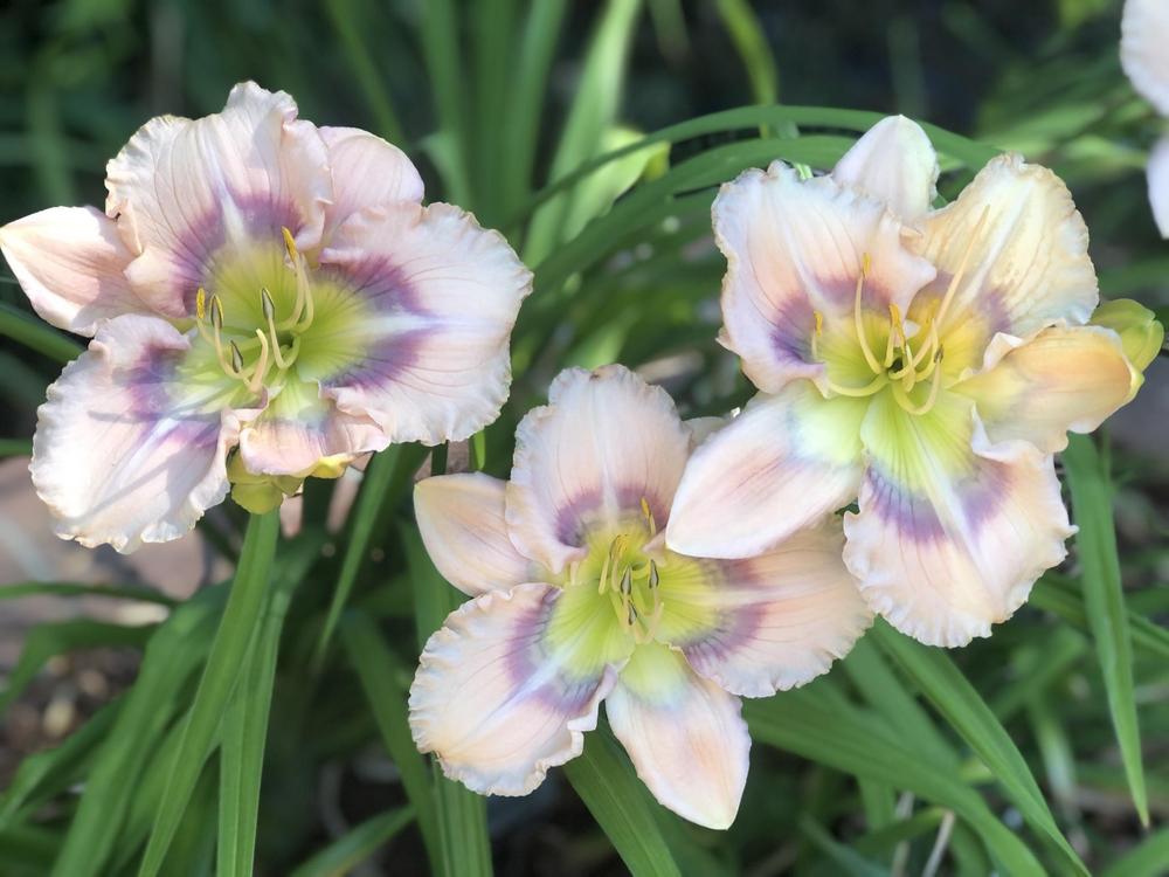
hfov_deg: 33.8
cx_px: 584
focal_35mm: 57
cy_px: 438
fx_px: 1925
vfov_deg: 25.7
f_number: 2.8
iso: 25
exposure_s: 1/60
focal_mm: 6.6
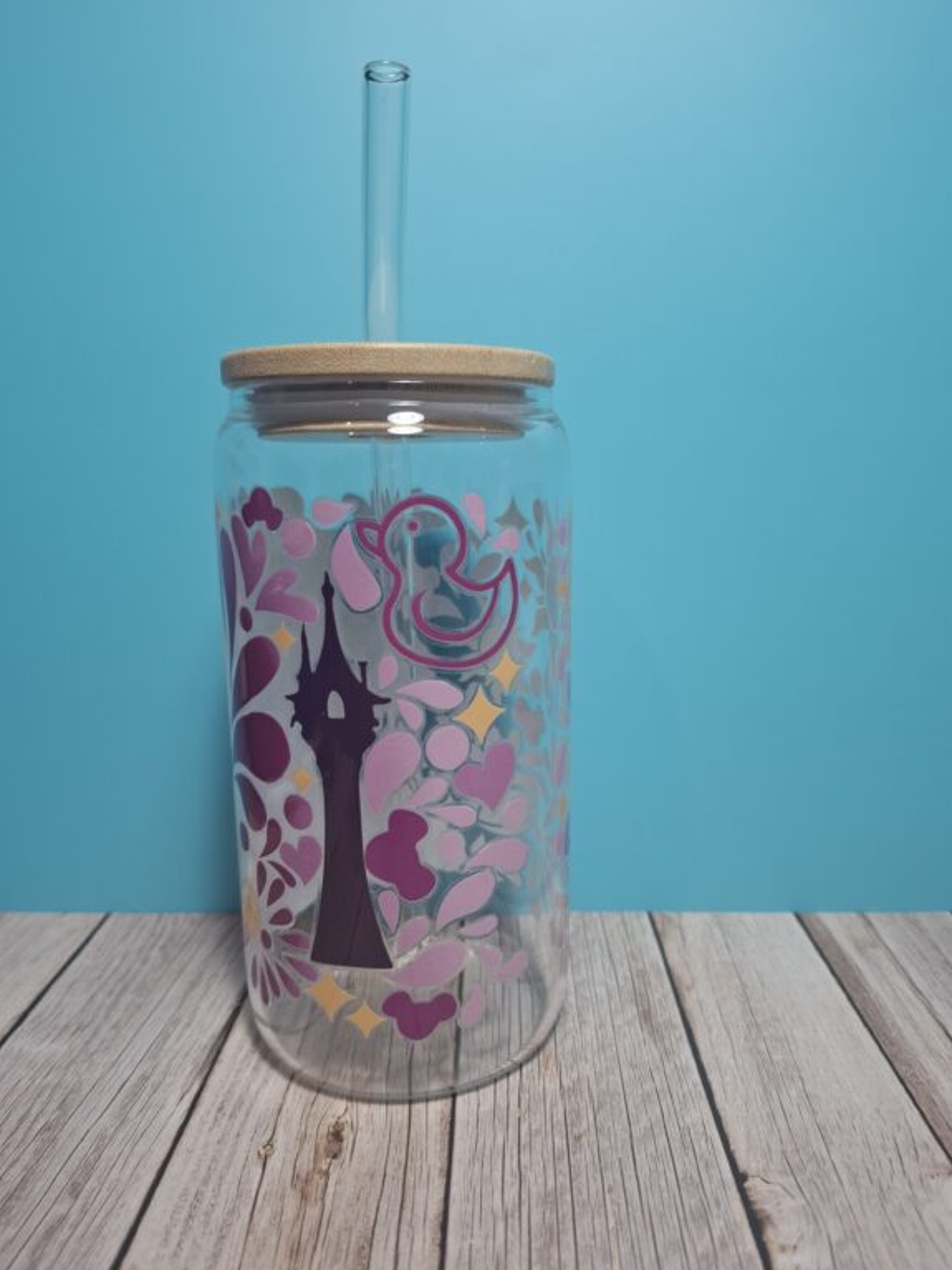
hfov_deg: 56.8
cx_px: 474
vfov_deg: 71.6
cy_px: 654
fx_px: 880
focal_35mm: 24
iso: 160
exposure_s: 1/100
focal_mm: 5.54
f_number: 1.8
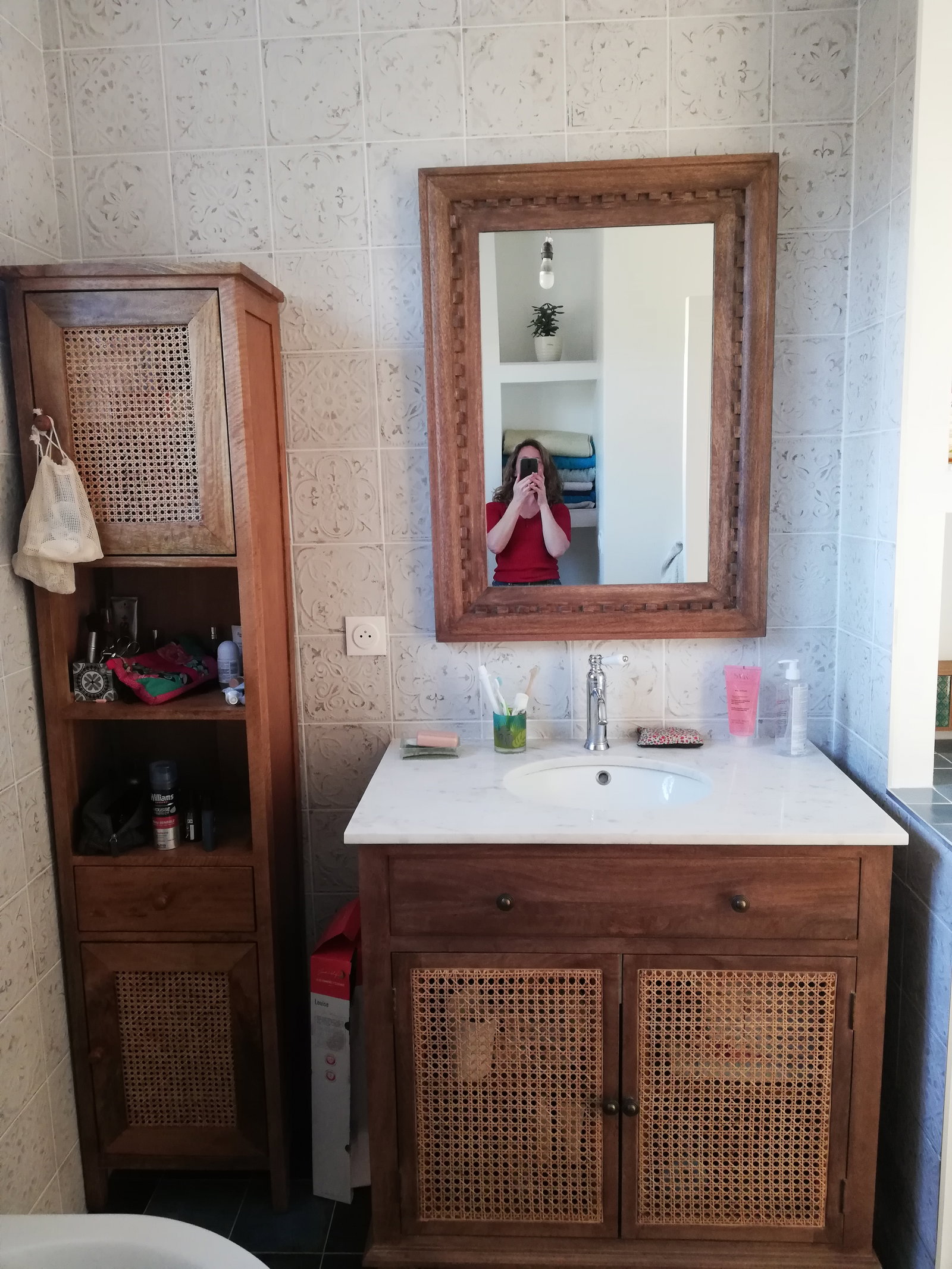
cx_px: 476
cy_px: 634
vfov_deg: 65.3
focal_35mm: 27
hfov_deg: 51.4
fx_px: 990
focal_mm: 3.81
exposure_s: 1/33.3
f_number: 2.2
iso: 320
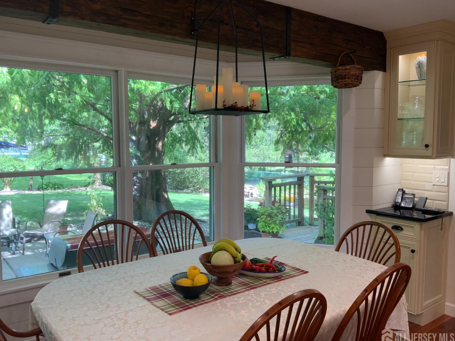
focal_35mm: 31
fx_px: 407
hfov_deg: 58.3
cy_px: 169
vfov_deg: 45.4
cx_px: 219
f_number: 1.8
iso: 32
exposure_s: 1/60
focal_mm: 3
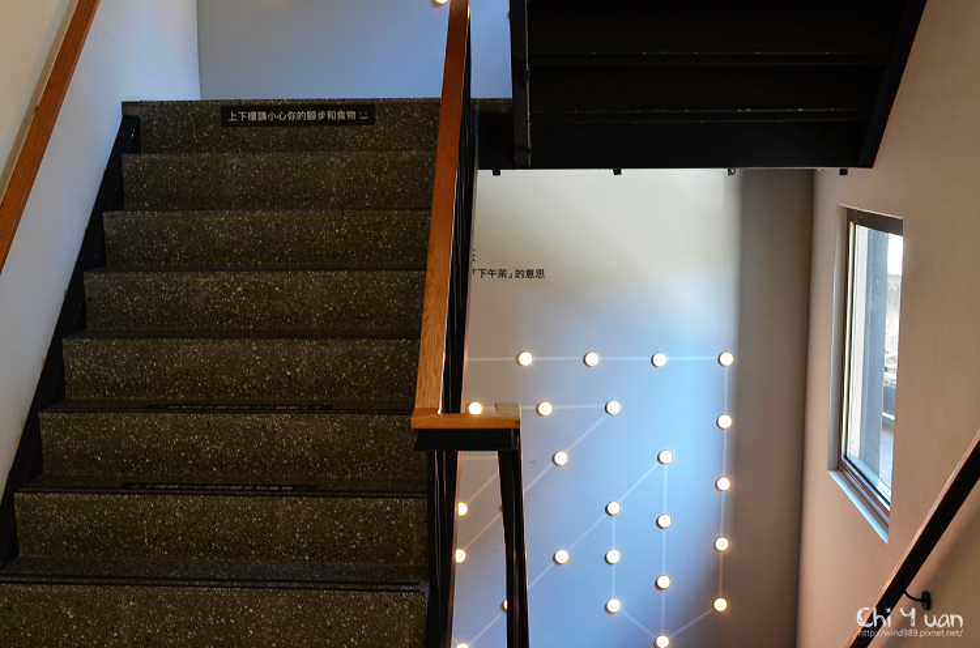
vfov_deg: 31.7
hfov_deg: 46.5
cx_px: 490
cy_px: 324
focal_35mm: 42
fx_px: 1140
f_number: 4
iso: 450
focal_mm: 28
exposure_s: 1/60
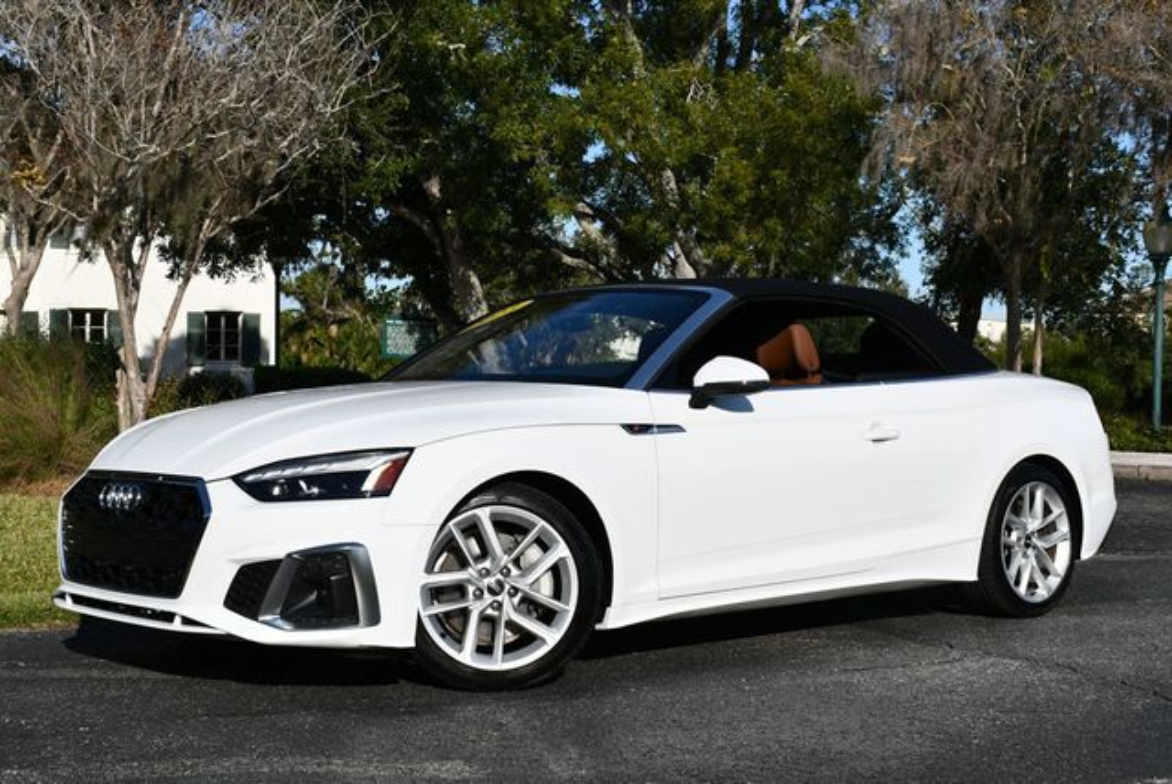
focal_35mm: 54
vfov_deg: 25.1
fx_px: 1760
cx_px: 586
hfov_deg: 36.8
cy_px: 392
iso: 100
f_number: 9
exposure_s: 1/320
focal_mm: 27
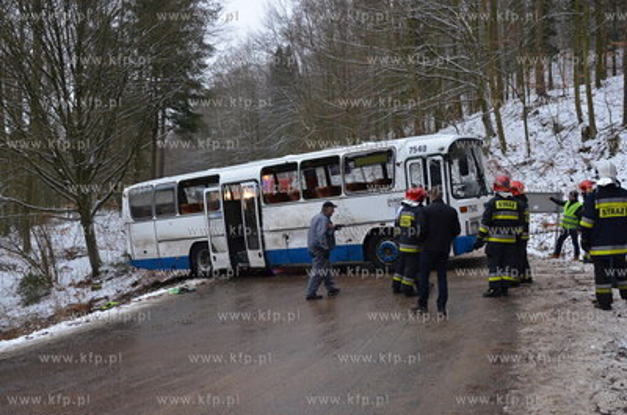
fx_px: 574
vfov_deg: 39.8
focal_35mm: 33
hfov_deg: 57.3
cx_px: 314
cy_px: 208
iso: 2000
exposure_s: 1/160
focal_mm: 22
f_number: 6.3
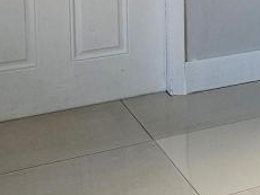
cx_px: 454
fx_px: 752
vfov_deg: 13.9
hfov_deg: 16.6
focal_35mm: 100
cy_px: -95
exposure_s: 1/180
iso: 125
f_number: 1.8
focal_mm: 5
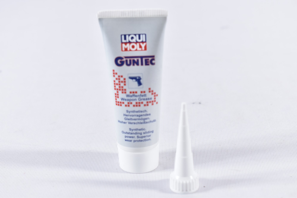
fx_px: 643
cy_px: 99
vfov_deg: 17.5
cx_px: 148
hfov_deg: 26.0
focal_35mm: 78
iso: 640
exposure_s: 1/40
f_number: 5.6
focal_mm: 52
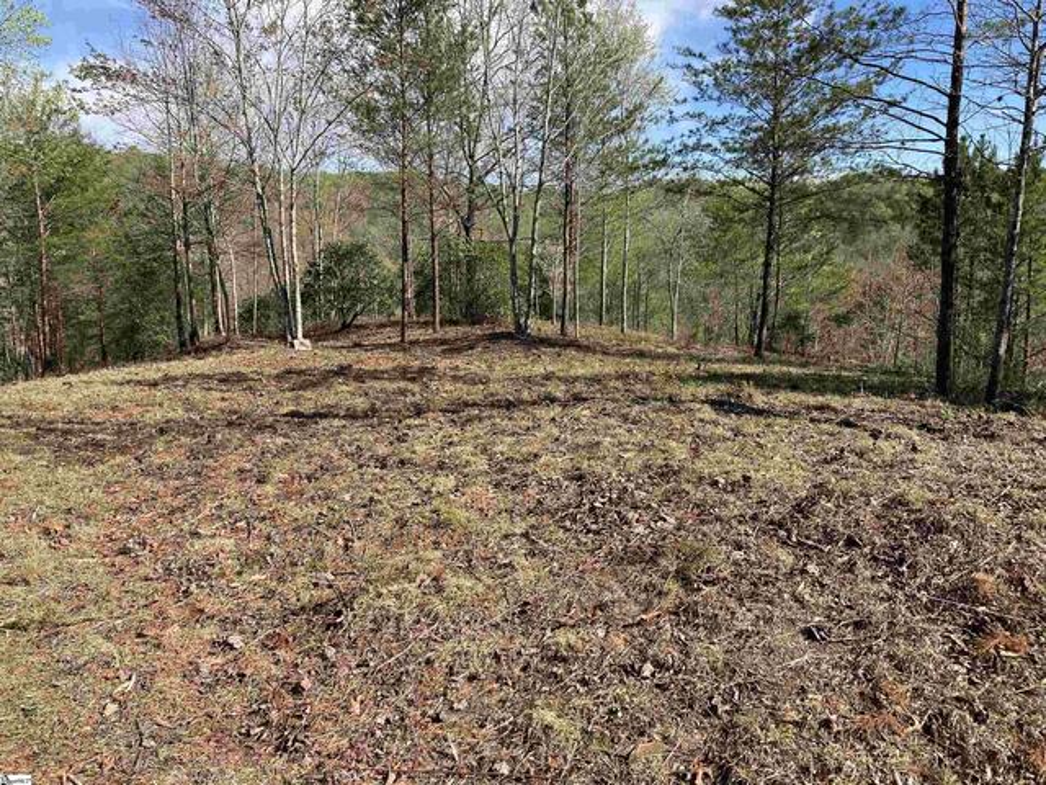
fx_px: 846
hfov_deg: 63.4
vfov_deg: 49.7
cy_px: 392
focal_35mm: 28
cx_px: 523
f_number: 1.8
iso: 20
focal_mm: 3.99
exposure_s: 1/1130
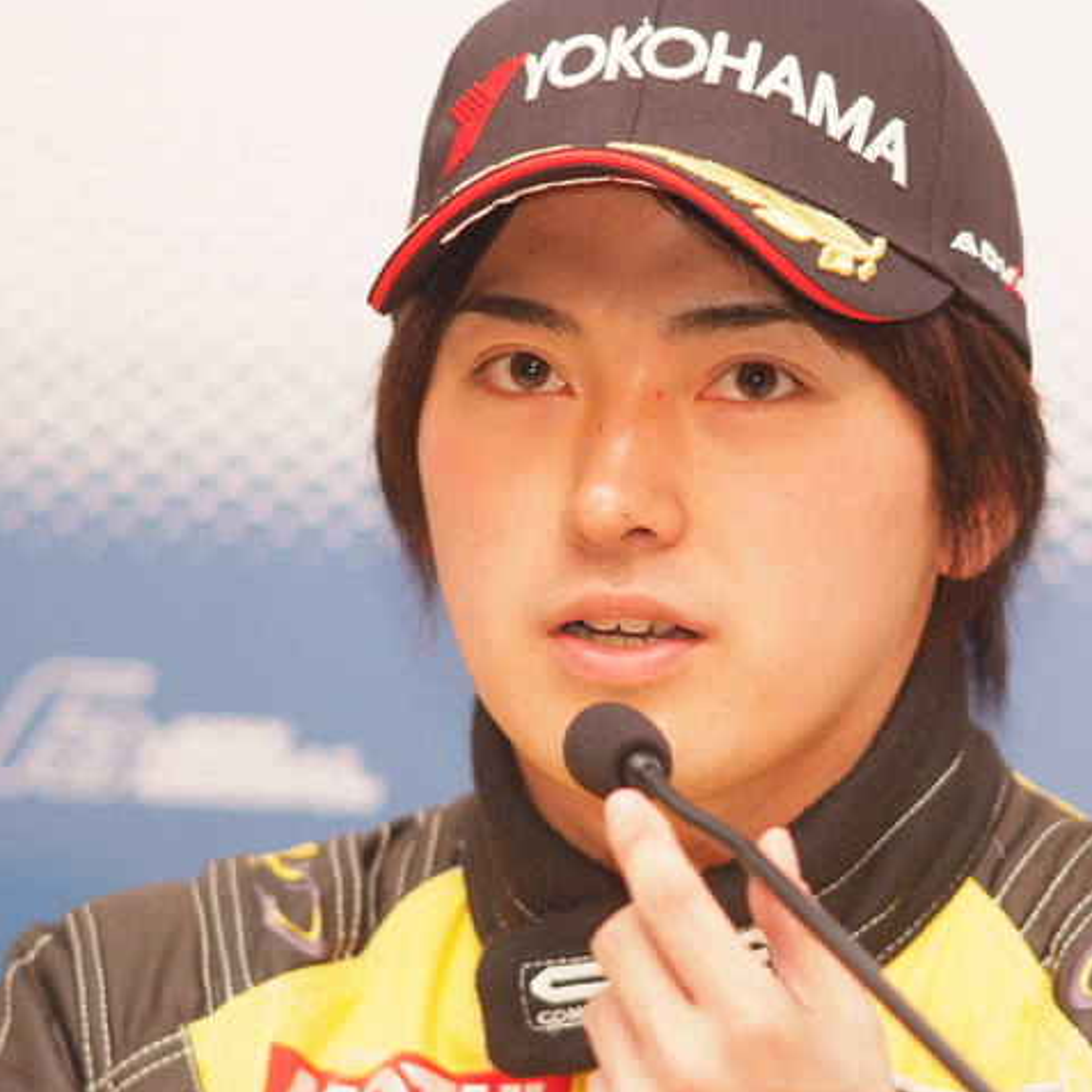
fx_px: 12349
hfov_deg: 5.1
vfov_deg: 5.1
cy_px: 547
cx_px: 749
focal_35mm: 346
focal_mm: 180
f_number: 2.8
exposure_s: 1/125
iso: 400
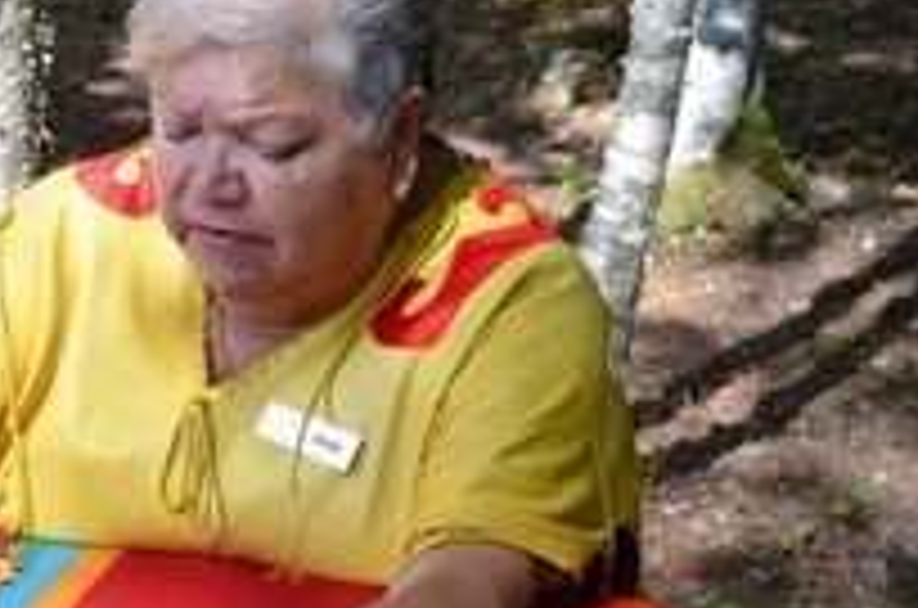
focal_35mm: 103
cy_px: 426
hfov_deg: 19.6
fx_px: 2620
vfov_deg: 13.2
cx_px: 166
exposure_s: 1/125
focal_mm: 35
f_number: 5.6
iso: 280
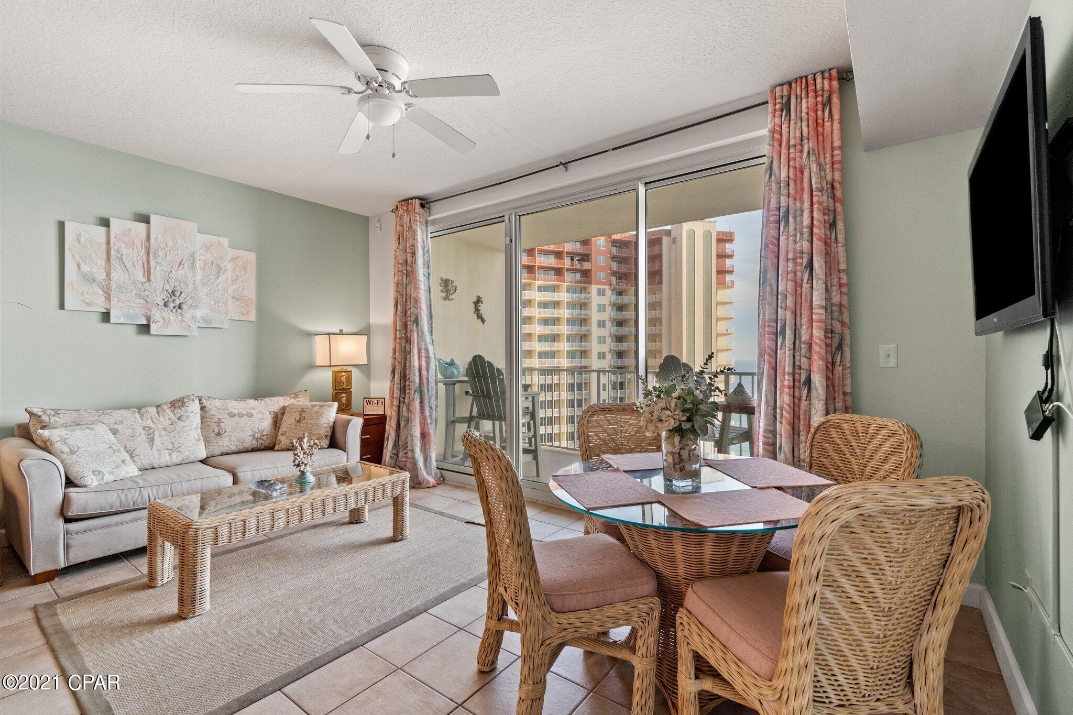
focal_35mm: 15
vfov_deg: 77.3
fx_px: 447
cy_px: 358
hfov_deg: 100.4
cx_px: 536
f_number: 8
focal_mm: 10
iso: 800
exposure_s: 1/10
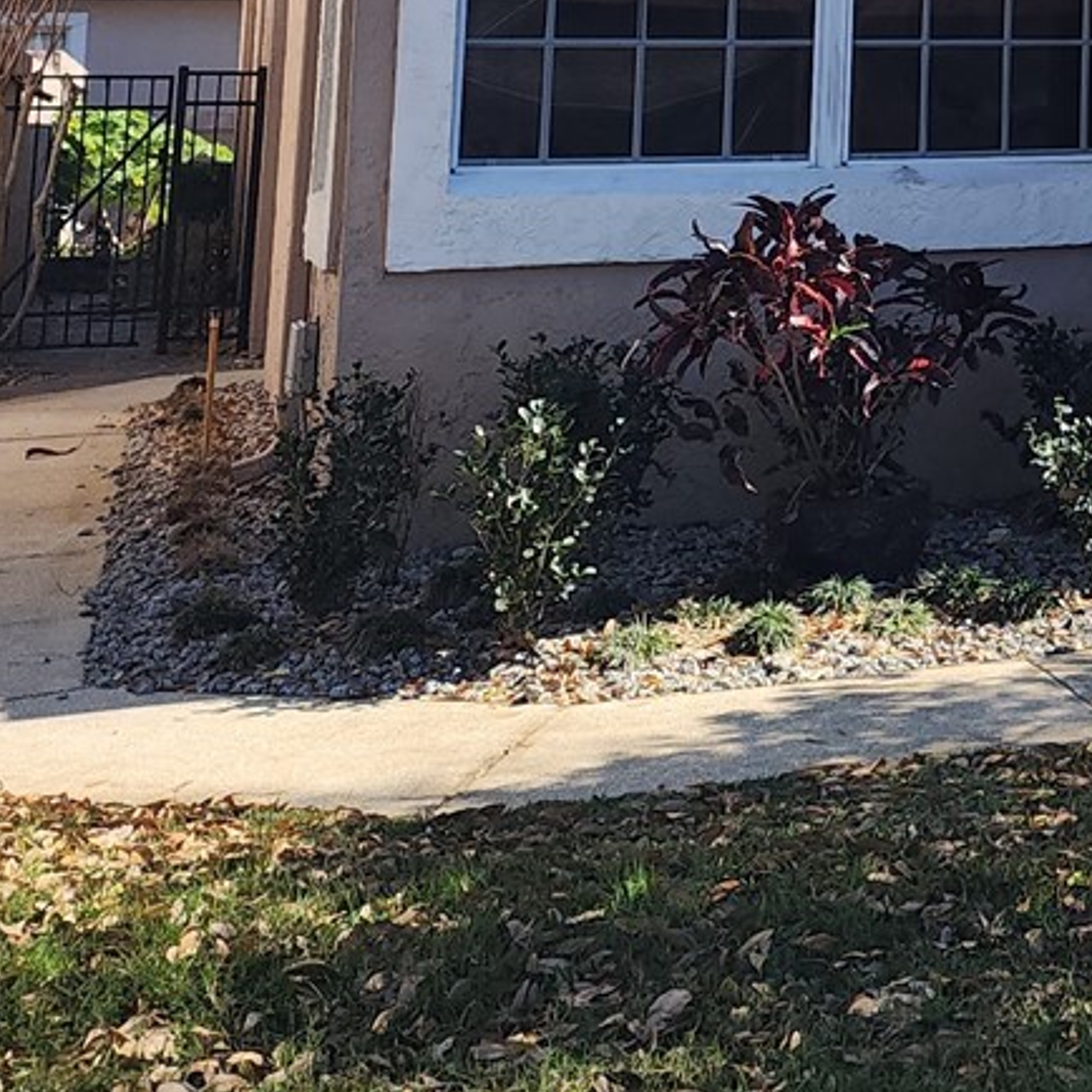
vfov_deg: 21.2
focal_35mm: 75
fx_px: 2677
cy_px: -277
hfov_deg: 20.1
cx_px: 1603
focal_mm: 6.4
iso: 12
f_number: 1.8
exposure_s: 1/528
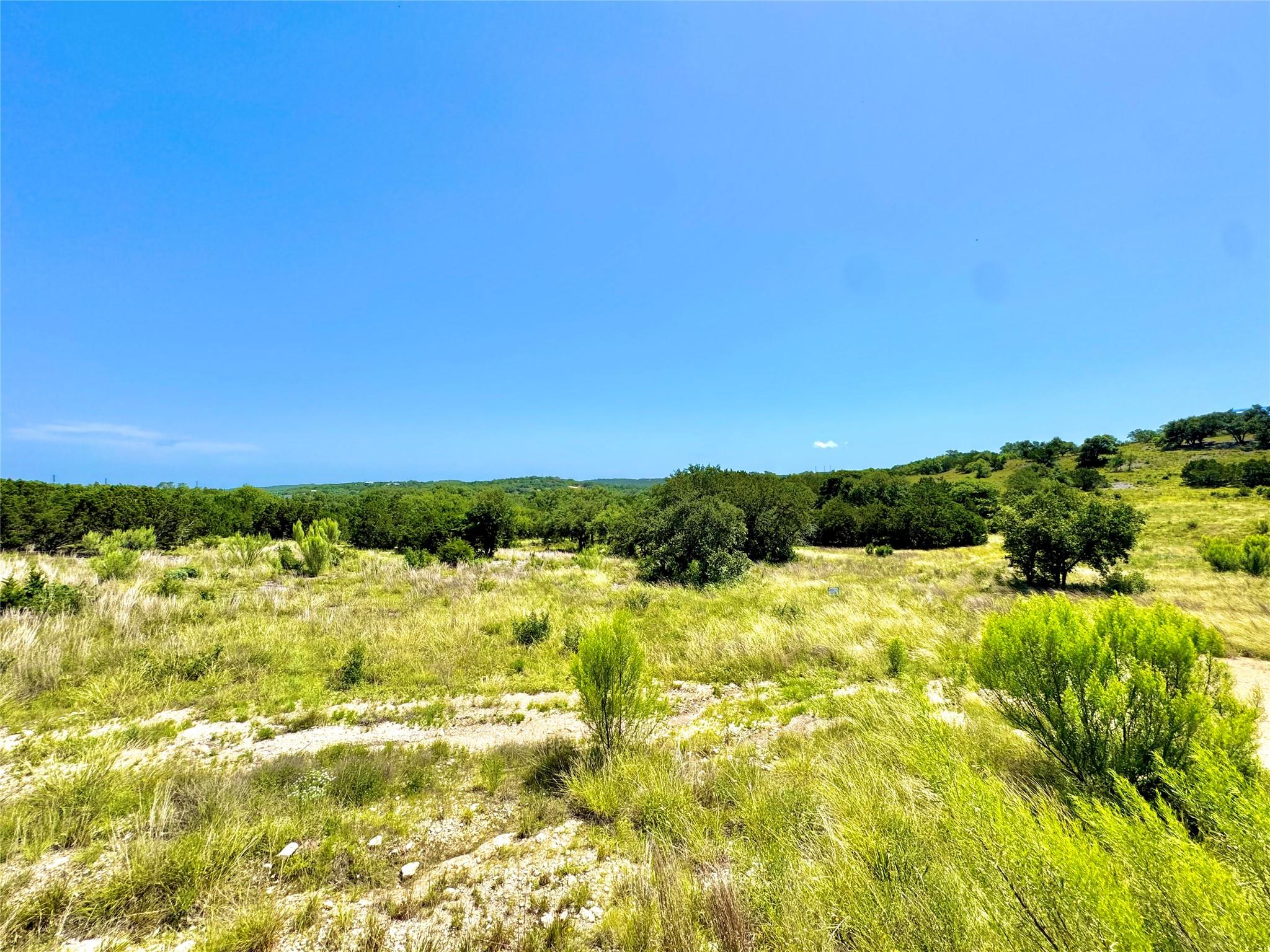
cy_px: 476
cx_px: 635
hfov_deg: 102.1
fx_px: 514
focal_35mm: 14
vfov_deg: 85.7
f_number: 2.2
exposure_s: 1/2674
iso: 50
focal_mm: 2.22
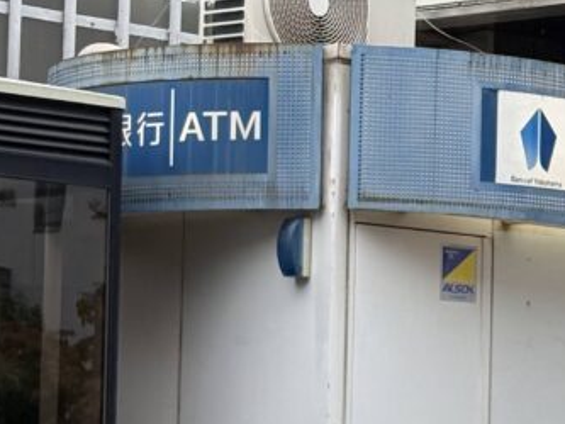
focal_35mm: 200
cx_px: 860
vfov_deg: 7.4
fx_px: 3266
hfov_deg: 9.6
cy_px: 239
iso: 50
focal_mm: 5.96
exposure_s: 1/884
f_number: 1.6
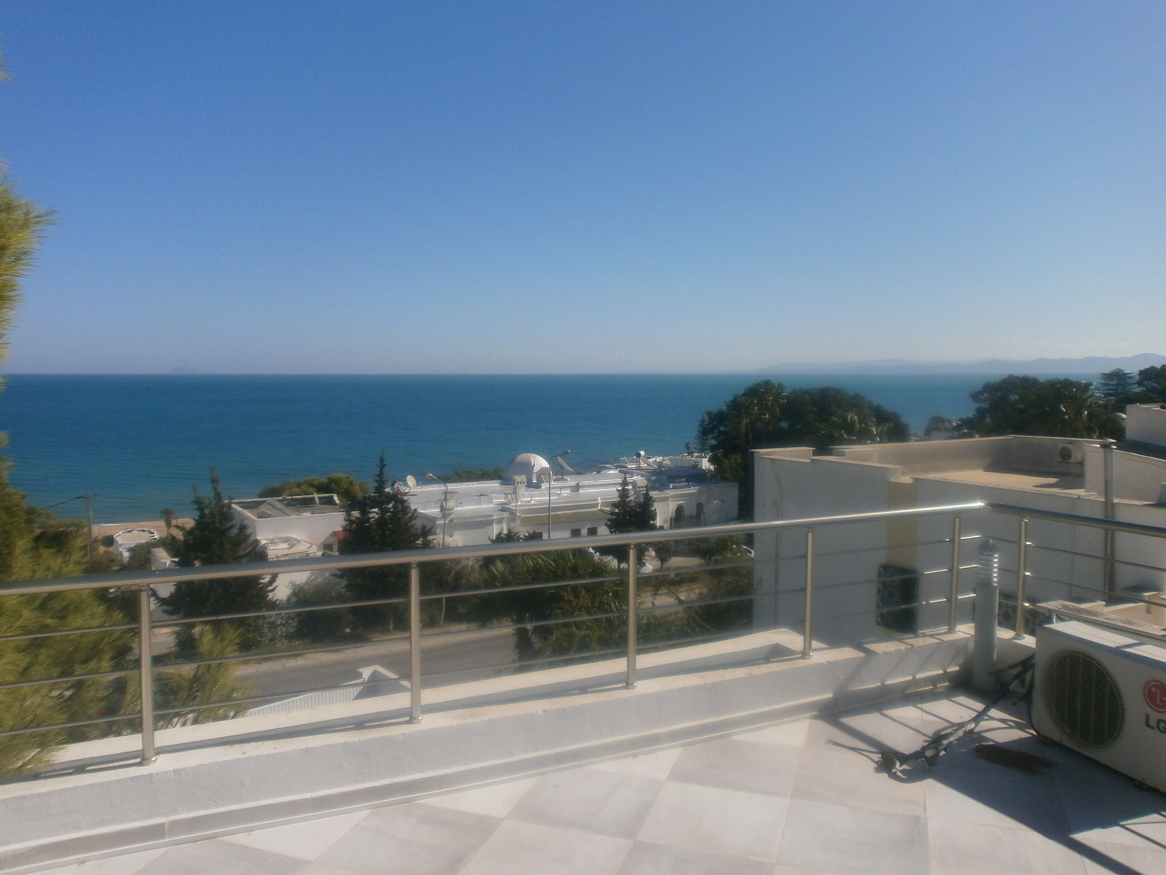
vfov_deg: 51.4
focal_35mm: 27
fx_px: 909
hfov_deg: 65.3
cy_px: 438
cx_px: 583
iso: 100
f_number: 10
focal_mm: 4.8
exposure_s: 1/320
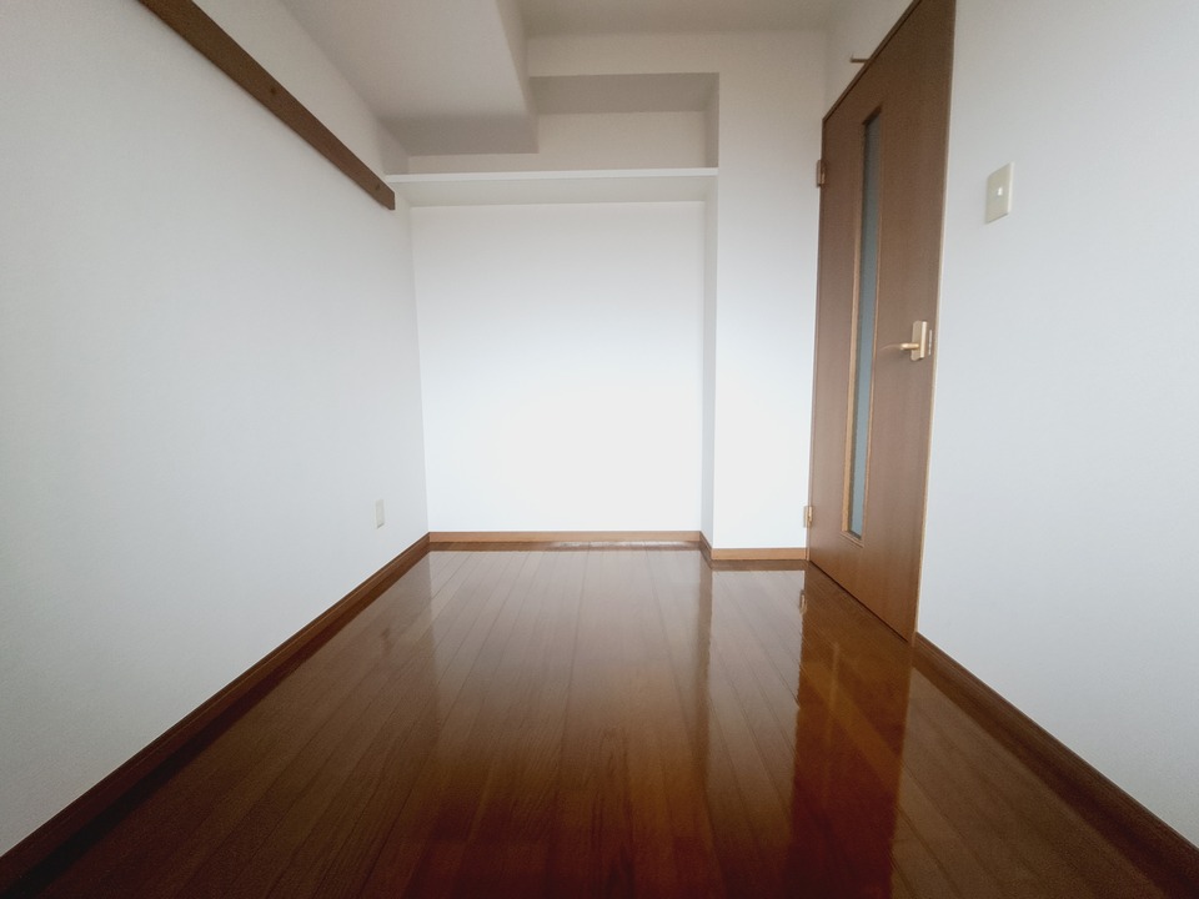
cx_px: 600
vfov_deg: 89.9
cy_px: 450
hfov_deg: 106.2
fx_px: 450
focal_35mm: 13
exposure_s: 1/50
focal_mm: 1.74
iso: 100
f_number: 2.2
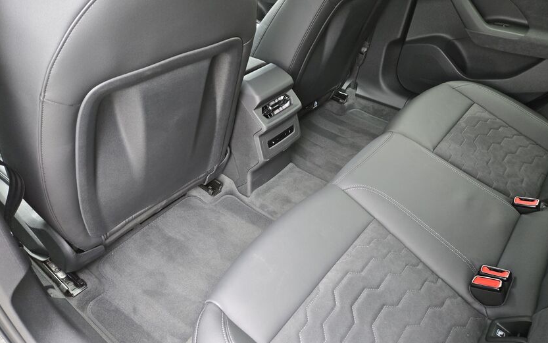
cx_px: 280
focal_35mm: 25
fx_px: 373
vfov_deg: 49.3
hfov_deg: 72.5
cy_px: 179
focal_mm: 5.4
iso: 500
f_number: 1.8
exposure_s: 1/100
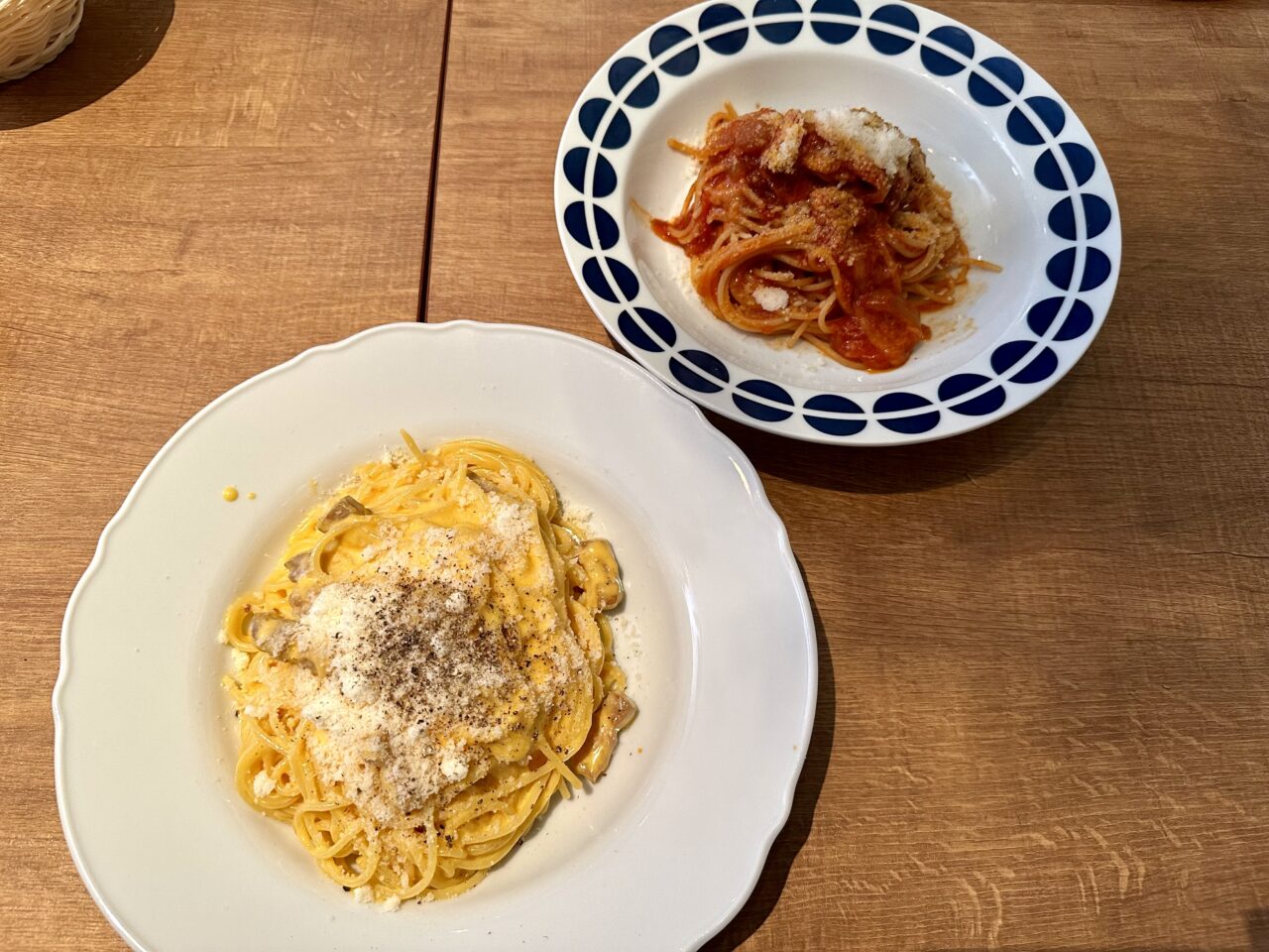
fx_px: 880
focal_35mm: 24
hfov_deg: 71.6
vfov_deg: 56.8
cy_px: 476
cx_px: 634
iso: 200
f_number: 1.78
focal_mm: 6.86
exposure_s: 1/120
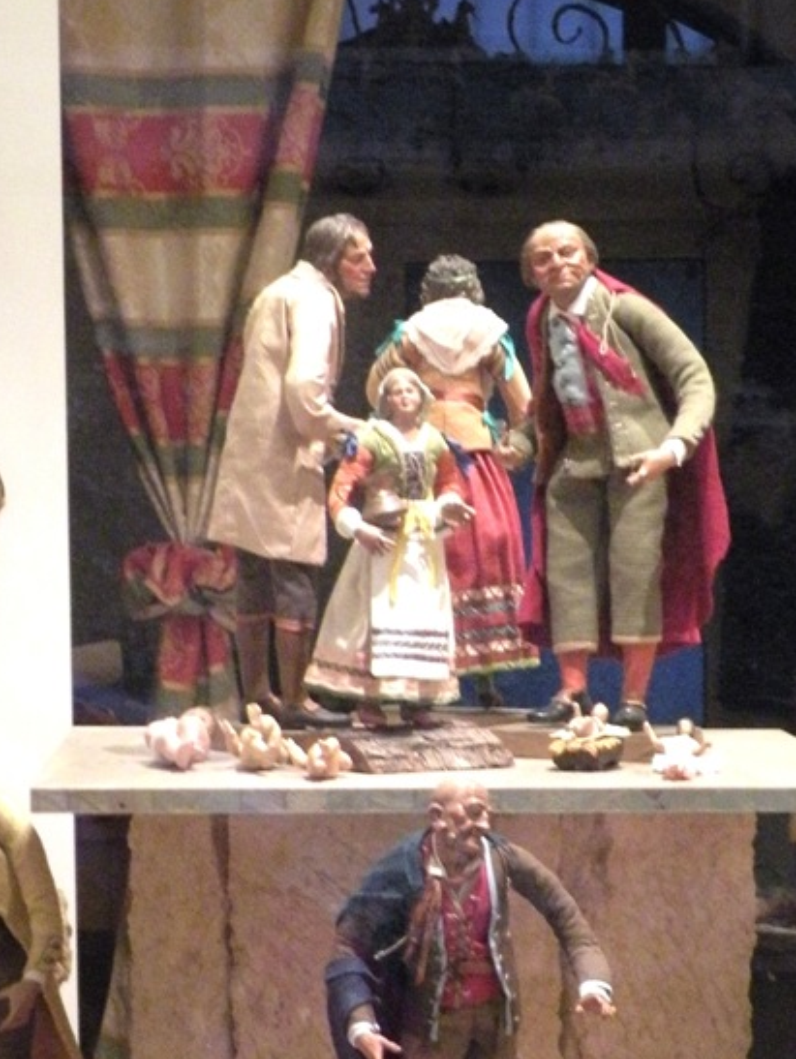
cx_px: 422
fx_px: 3828
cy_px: 979
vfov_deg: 15.5
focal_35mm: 125
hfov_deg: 11.9
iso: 505
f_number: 3.5
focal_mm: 11.9
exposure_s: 1/8
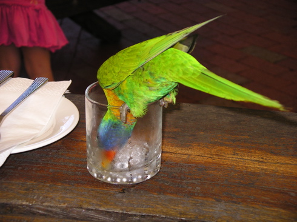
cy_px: 111
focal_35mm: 84
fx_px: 720
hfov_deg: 23.3
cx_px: 148
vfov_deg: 17.5
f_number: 3.6
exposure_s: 1/60
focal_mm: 17.4
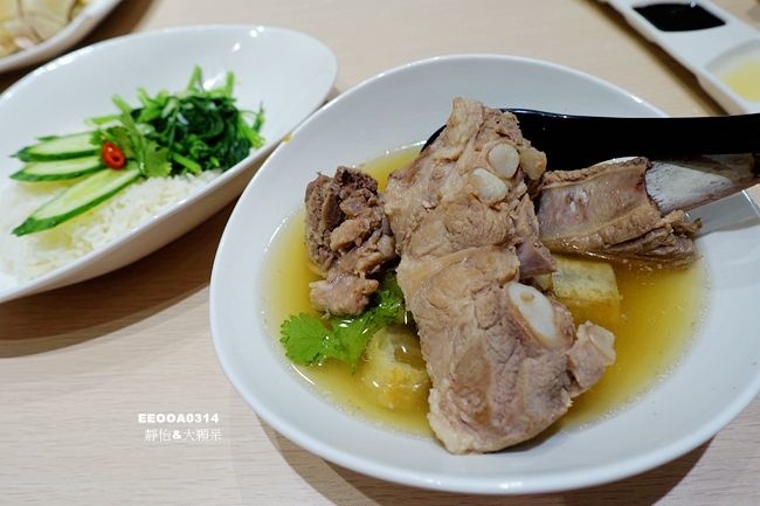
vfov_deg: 53.1
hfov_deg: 73.8
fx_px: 507
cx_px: 380
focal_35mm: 24
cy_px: 253
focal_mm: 8.8
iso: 125
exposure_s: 1/50
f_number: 2.8
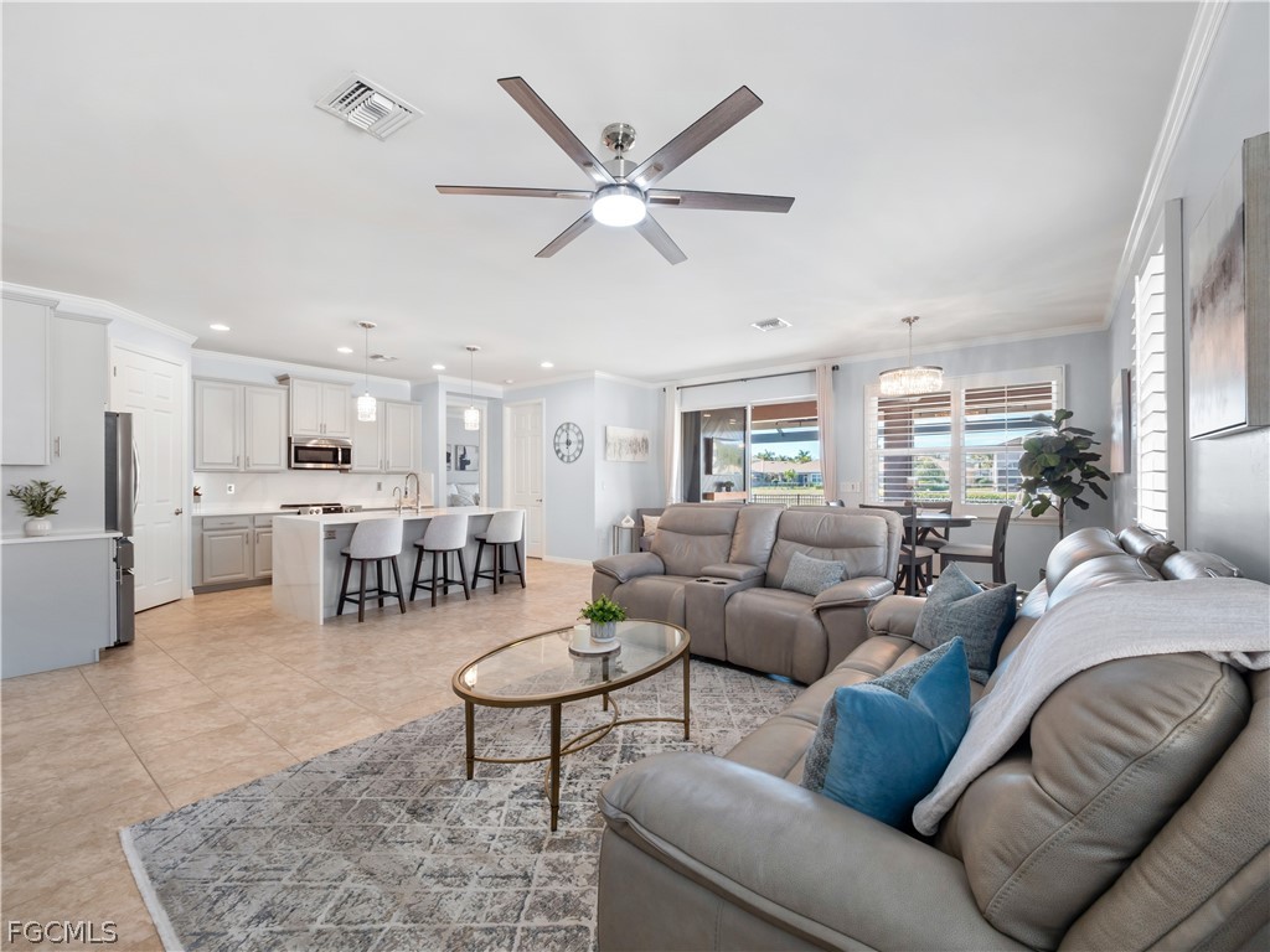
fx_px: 514
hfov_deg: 102.1
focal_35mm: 14
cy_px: 476
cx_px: 635
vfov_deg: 85.7
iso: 200
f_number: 7.1
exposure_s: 1/8
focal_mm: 7
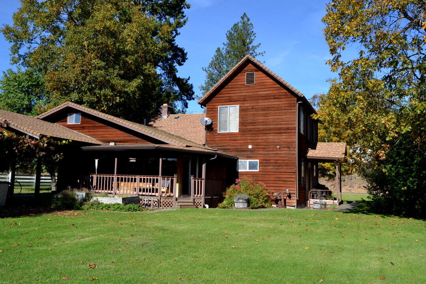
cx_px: 213
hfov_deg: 57.2
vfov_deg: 40.0
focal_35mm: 33
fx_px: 390
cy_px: 142
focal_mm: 22
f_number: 7.1
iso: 100
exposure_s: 1/200
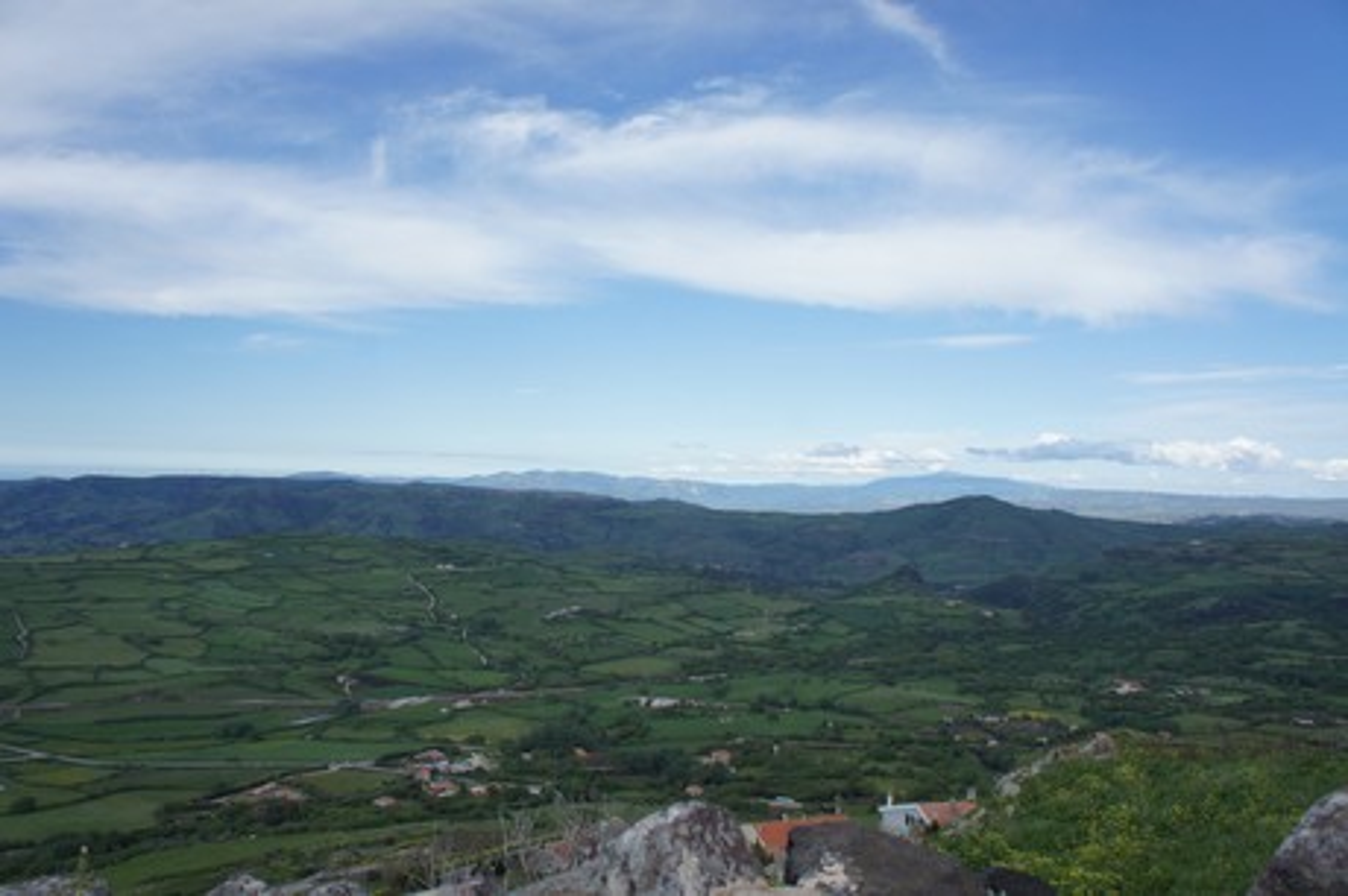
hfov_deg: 64.6
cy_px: 448
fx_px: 1066
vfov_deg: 45.6
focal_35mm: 28
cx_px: 674
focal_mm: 19
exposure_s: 1/400
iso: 200
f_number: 8
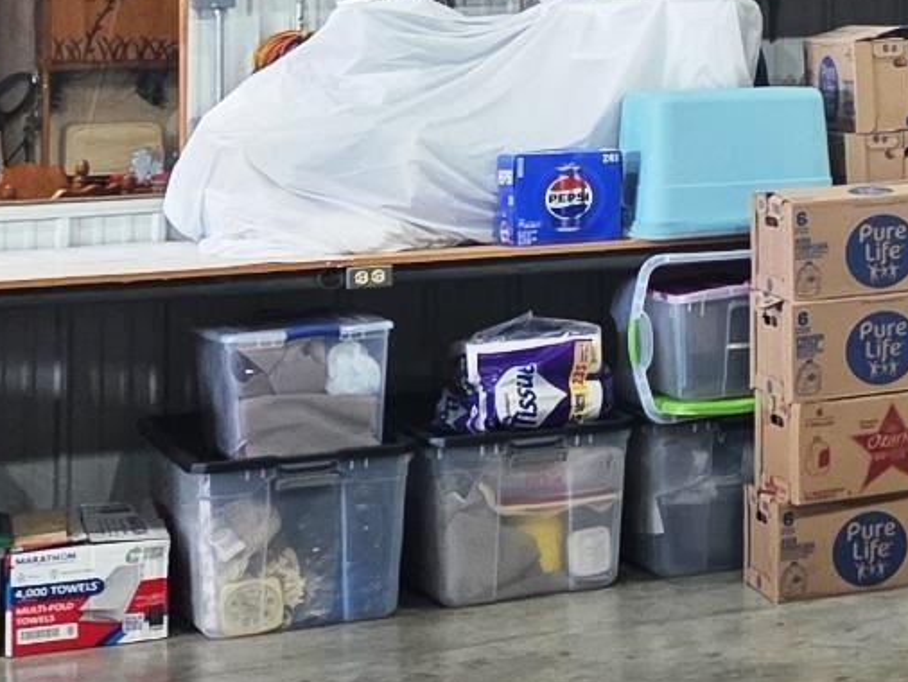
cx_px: 1818
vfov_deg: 13.3
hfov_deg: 14.8
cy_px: -63
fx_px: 2860
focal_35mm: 109
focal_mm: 5.4
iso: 500
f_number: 1.8
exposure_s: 1/120
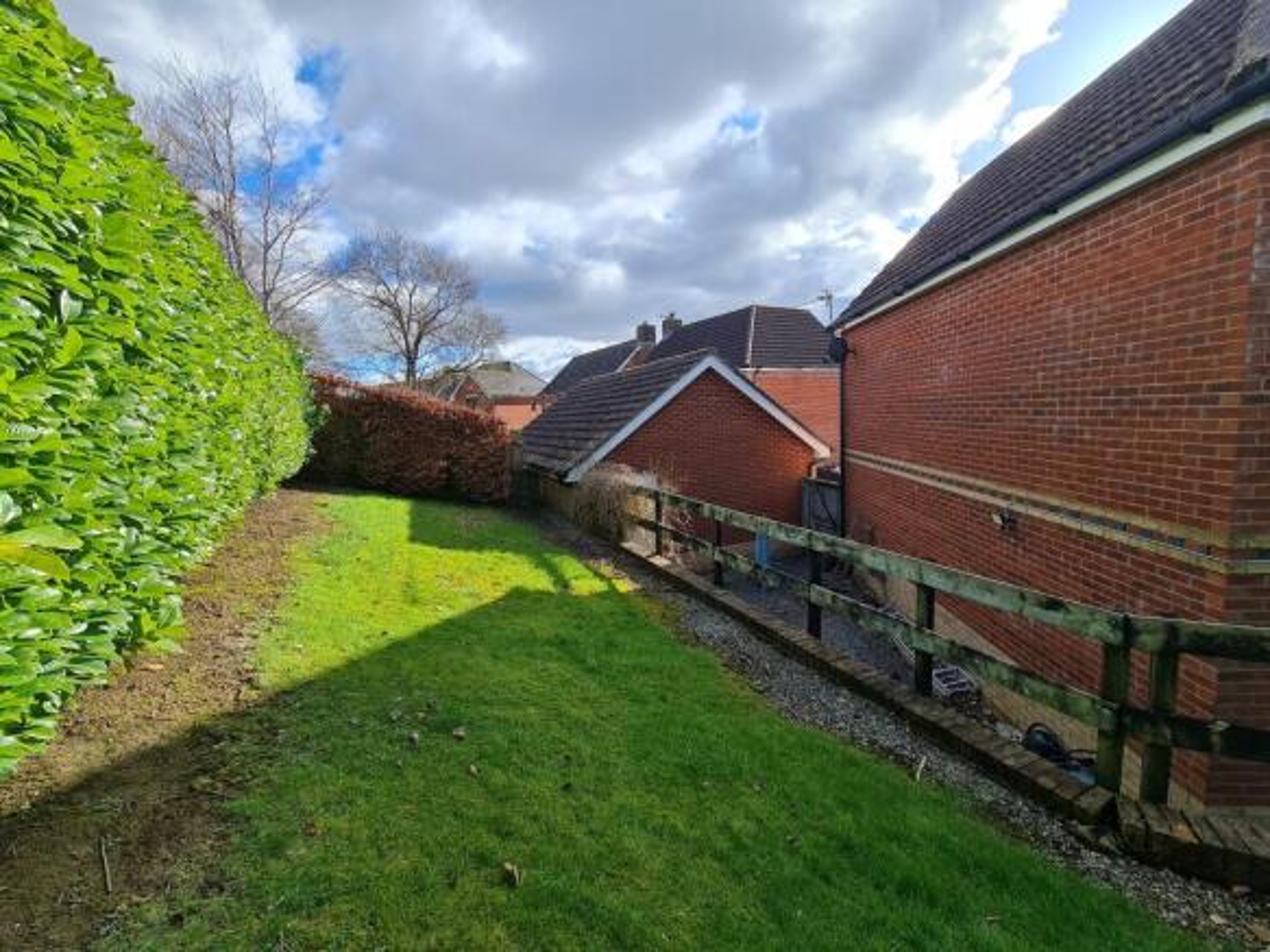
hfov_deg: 106.2
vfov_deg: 89.9
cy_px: 476
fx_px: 477
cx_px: 635
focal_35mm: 13
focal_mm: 2.2
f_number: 2.2
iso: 64
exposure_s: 1/1018
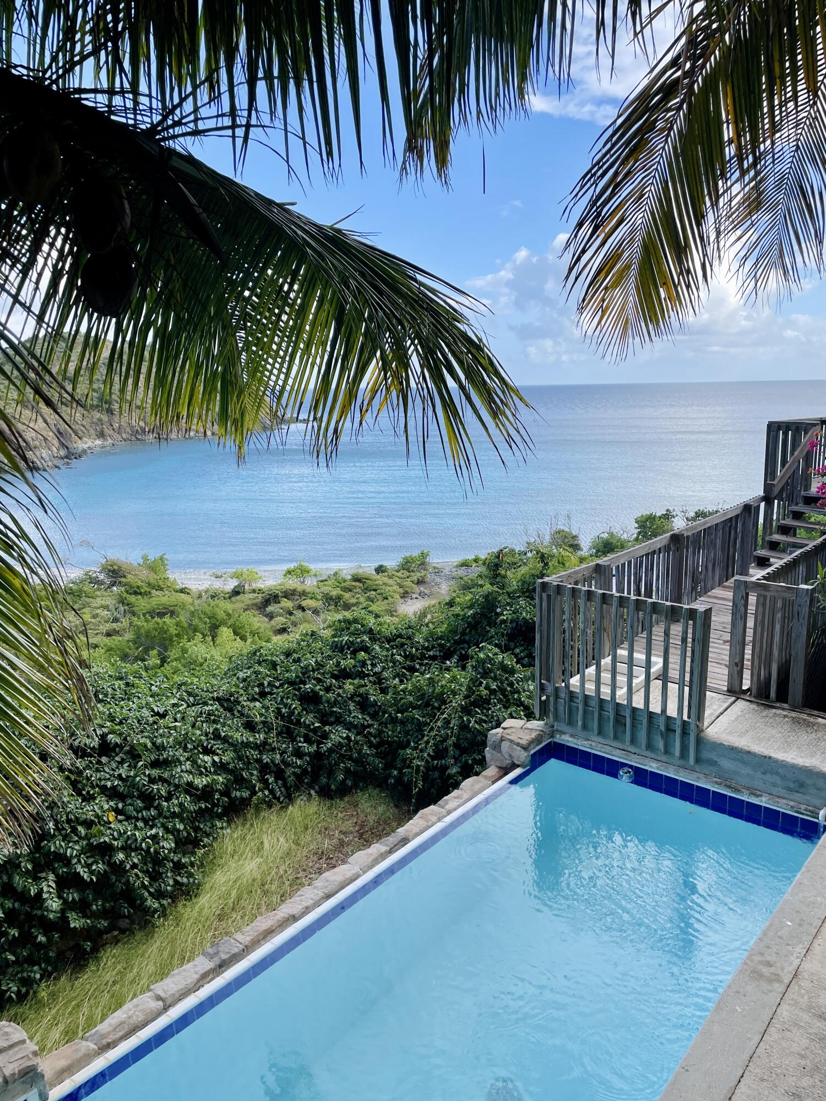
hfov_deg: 53.1
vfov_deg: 67.3
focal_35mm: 26
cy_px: 550
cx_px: 413
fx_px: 827
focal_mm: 4.2
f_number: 1.6
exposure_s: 1/1208
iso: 32
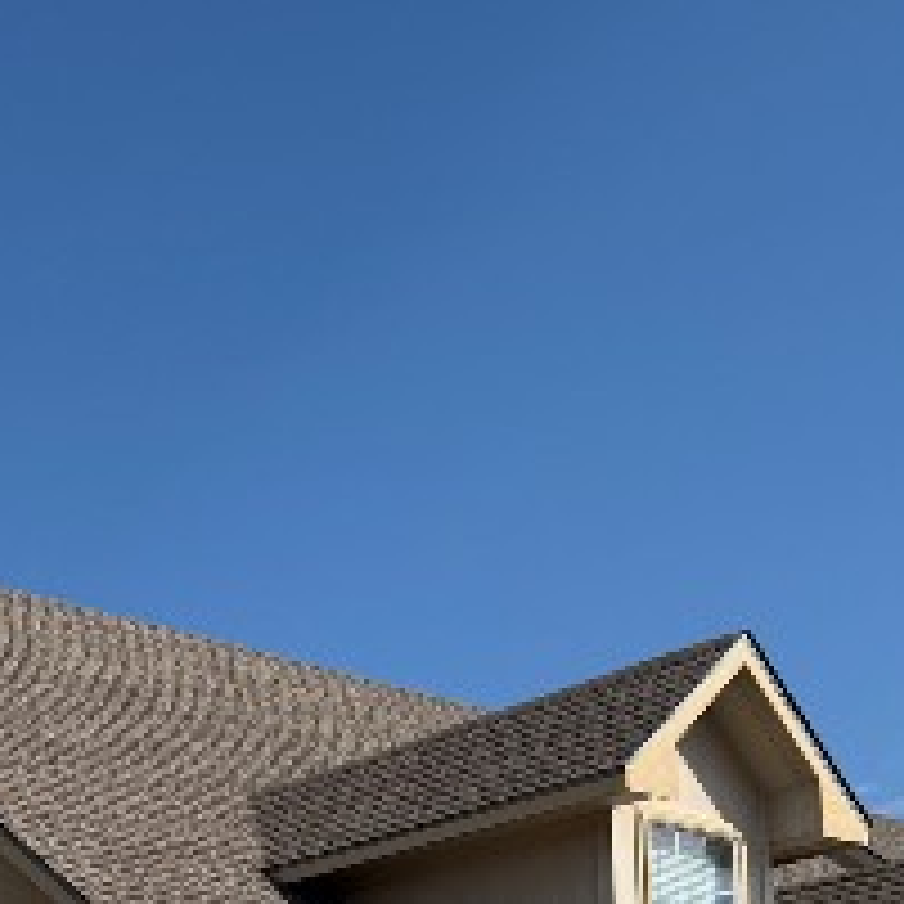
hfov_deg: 19.8
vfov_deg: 19.5
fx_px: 2393
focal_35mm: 81
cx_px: -256
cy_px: 1219
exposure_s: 1/7092
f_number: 1.78
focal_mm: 6.76
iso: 80
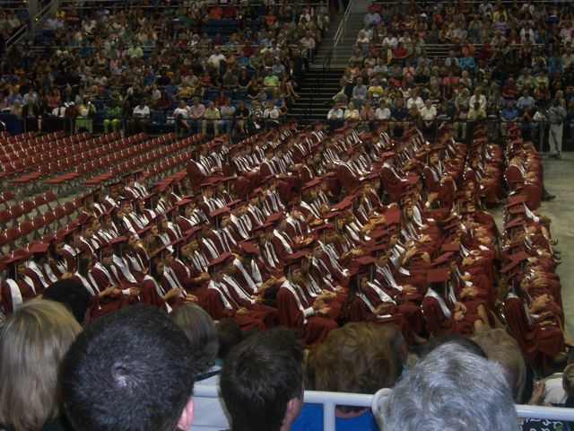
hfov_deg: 31.2
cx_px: 287
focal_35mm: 62
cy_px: 216
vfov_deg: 23.7
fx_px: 1028
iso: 250
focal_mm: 11
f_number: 4.1
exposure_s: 1/100
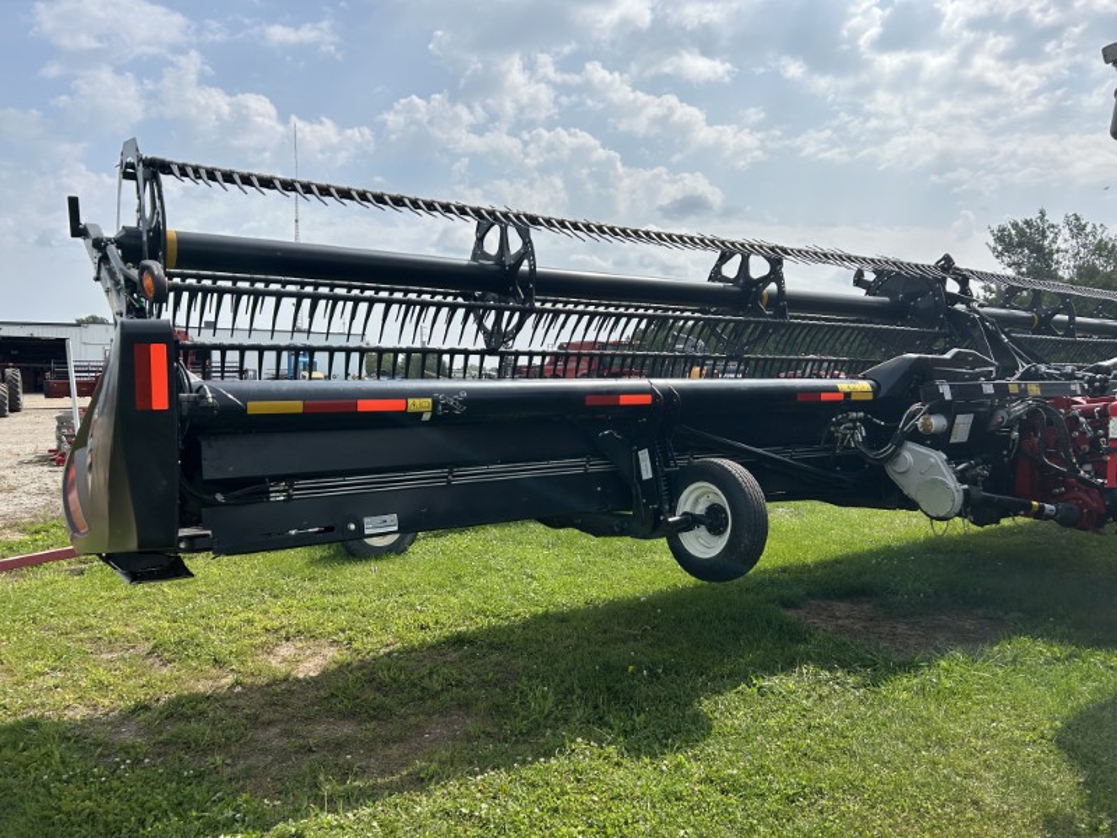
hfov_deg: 67.3
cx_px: 558
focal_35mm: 26
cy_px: 419
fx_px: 839
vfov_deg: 53.1
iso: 50
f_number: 1.5
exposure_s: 1/5882
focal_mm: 5.7
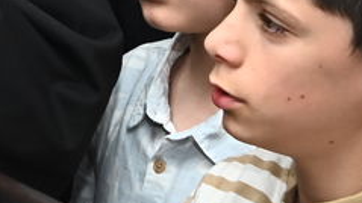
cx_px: -421
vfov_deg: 6.8
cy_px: -208
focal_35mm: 172
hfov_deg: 11.1
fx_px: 1650
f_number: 10
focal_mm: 28
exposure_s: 1/200
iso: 1600
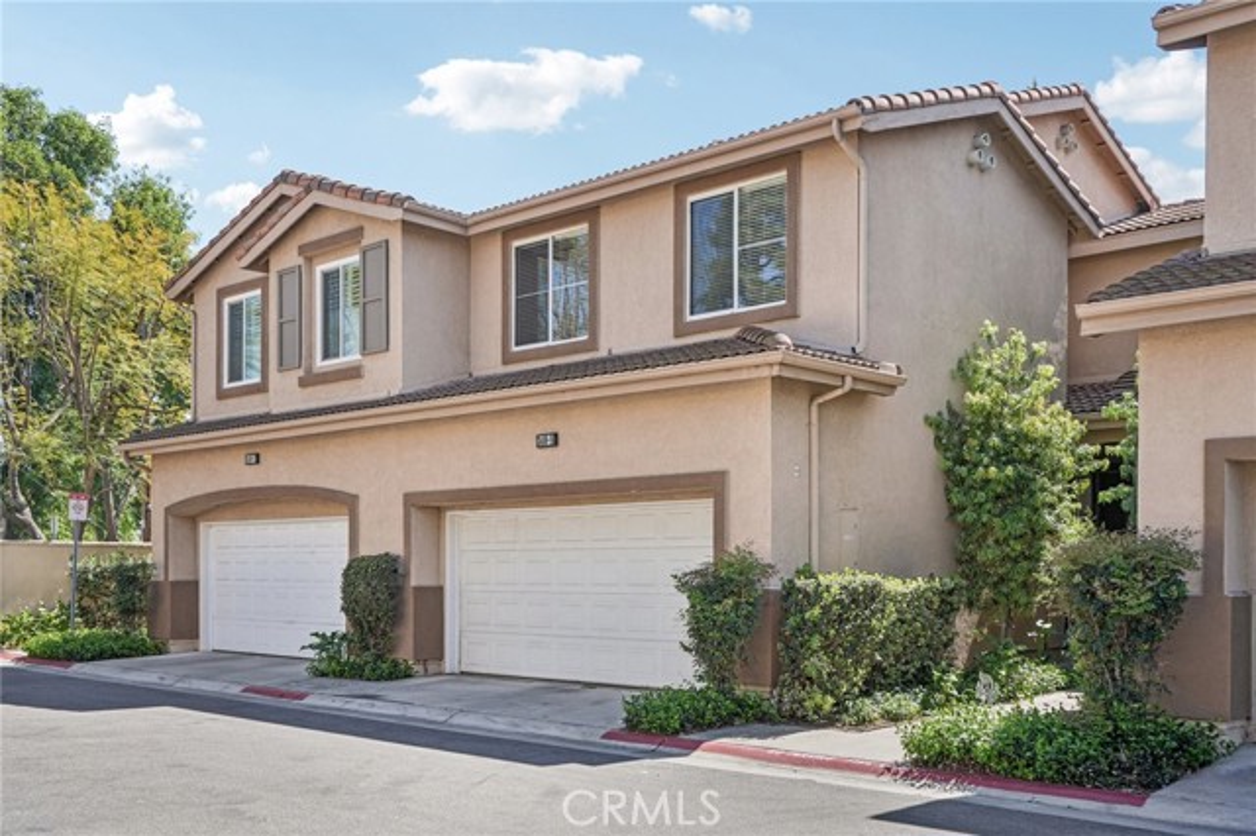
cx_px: 628
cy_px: 418
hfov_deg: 55.8
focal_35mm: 34
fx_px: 1186
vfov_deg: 38.8
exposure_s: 1/250
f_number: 8
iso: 100
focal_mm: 34
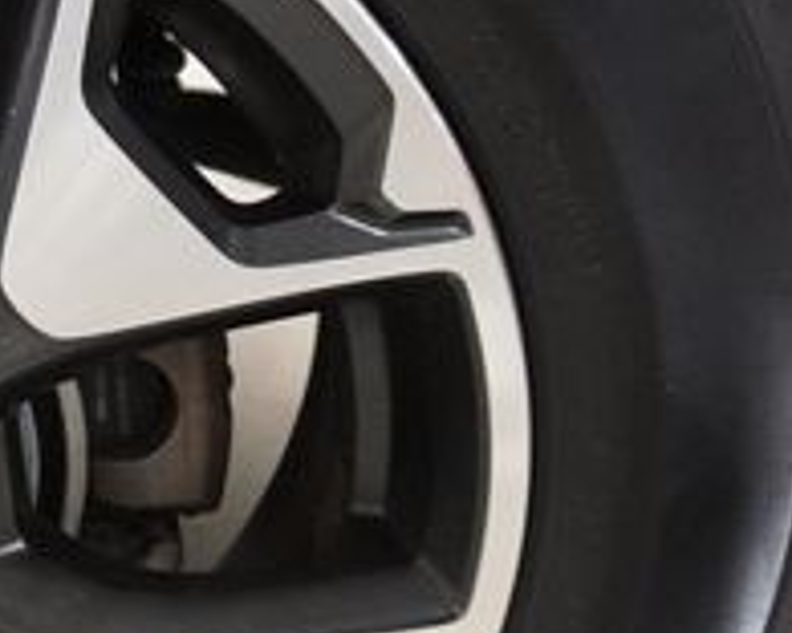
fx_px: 1735
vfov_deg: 20.6
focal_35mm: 74
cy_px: 452
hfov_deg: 23.4
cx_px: -179
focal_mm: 16
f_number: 3.5
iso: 6400
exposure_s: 1/60
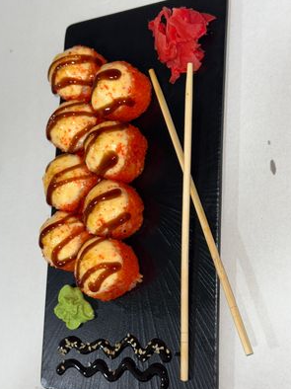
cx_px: 144
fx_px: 583
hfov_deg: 28.0
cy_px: 201
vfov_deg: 36.8
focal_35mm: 52
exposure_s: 1/46
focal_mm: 6.76
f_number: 1.78
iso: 50
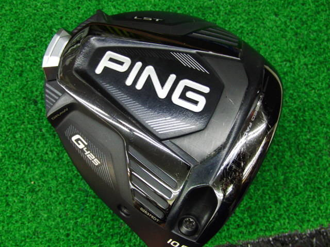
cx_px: 165
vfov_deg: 38.7
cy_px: 124
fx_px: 353
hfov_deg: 50.1
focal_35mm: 37
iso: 400
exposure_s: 1/40
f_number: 3.6
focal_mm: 6.42
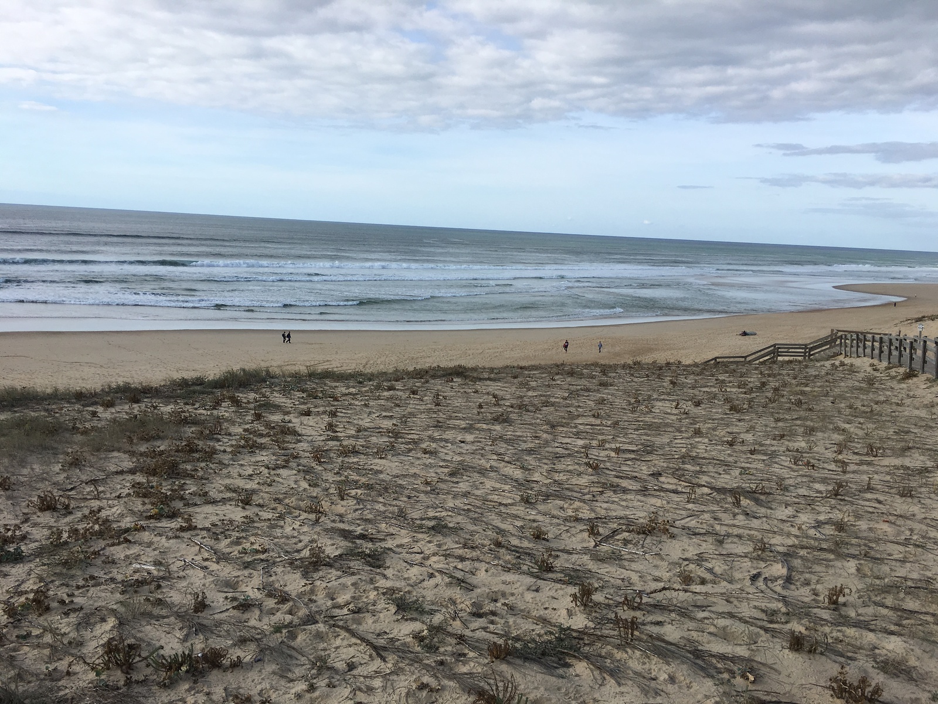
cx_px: 469
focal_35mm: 29
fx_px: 786
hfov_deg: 61.7
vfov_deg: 48.2
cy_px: 352
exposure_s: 1/1570
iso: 25
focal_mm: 4.15
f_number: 2.2
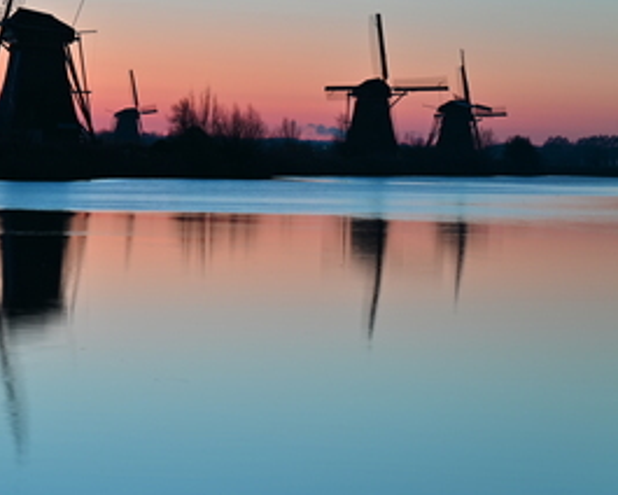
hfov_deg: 11.3
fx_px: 3128
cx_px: 180
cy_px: 200
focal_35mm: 171
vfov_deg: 9.0
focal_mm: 105
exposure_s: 1
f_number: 6.3
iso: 200
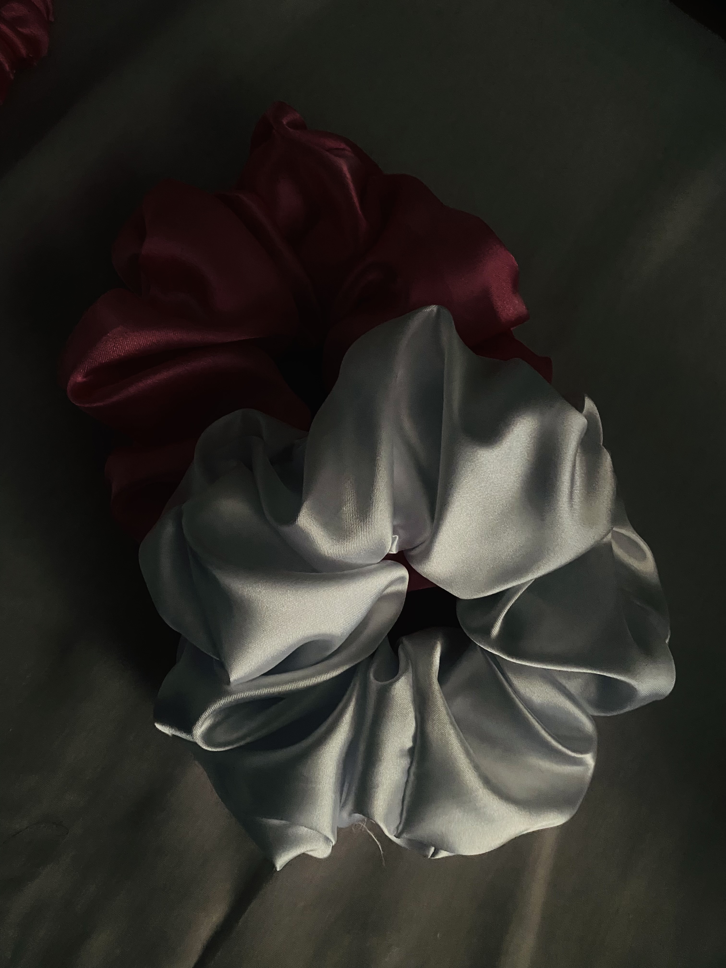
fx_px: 727
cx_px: 363
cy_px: 484
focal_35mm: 26
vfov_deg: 67.3
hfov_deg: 53.1
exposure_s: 1/33
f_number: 1.8
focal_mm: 4.25
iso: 640
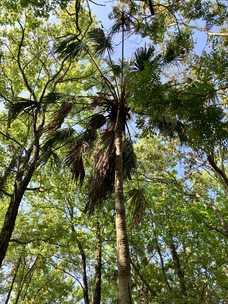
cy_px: 152
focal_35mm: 28
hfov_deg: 49.7
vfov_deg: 63.4
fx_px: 246
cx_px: 114
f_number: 1.8
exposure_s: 1/540
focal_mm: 3.99
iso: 32
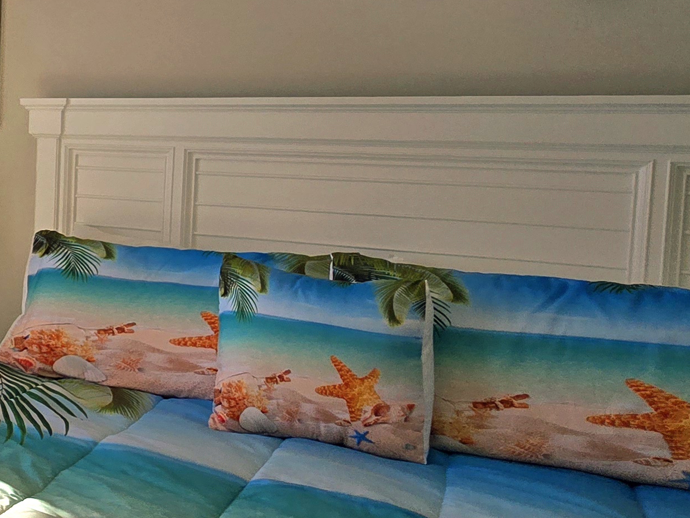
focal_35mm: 42
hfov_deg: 36.8
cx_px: -91
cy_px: 177
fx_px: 837
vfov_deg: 34.1
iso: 50
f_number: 2.2
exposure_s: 1/1250
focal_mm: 2.2
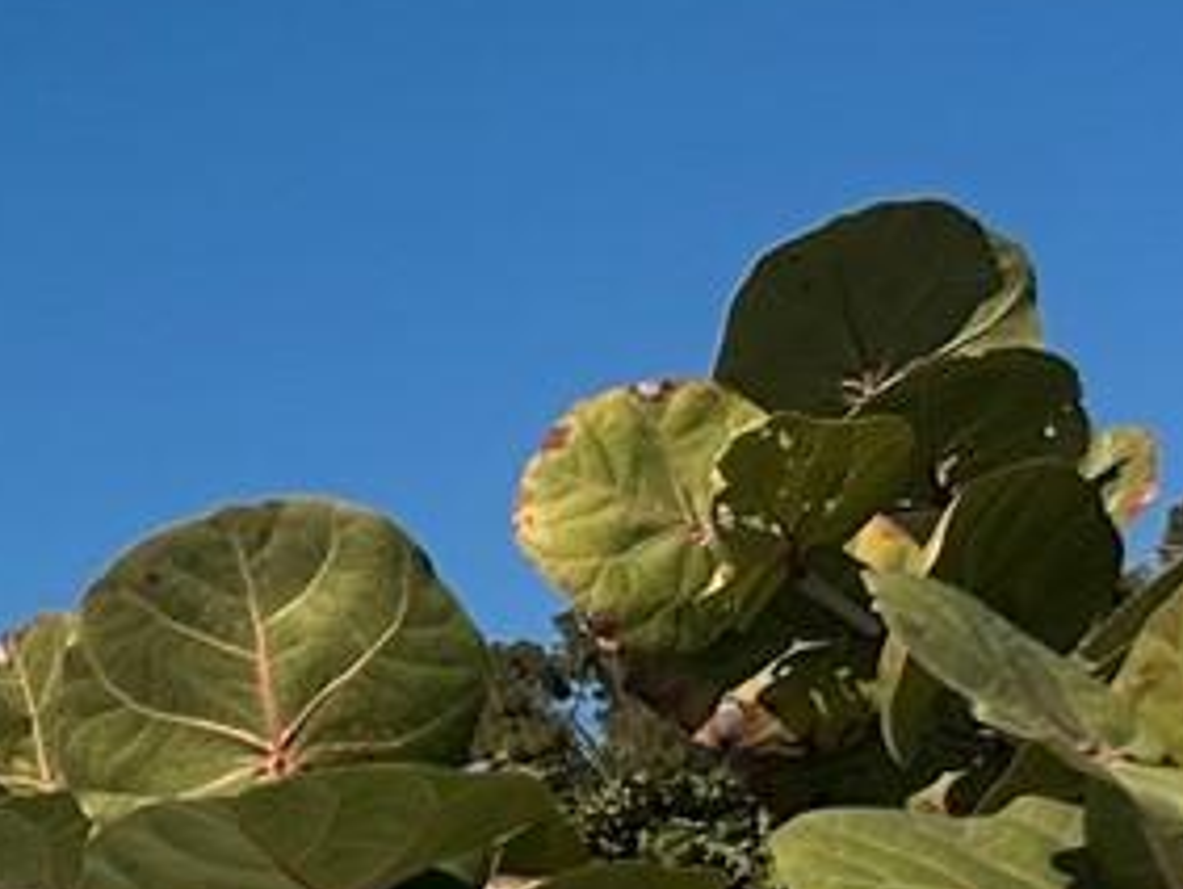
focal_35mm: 136
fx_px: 4652
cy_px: 1048
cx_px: -1909
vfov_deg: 10.7
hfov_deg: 11.3
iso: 80
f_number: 1.78
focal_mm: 6.86
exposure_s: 1/12048
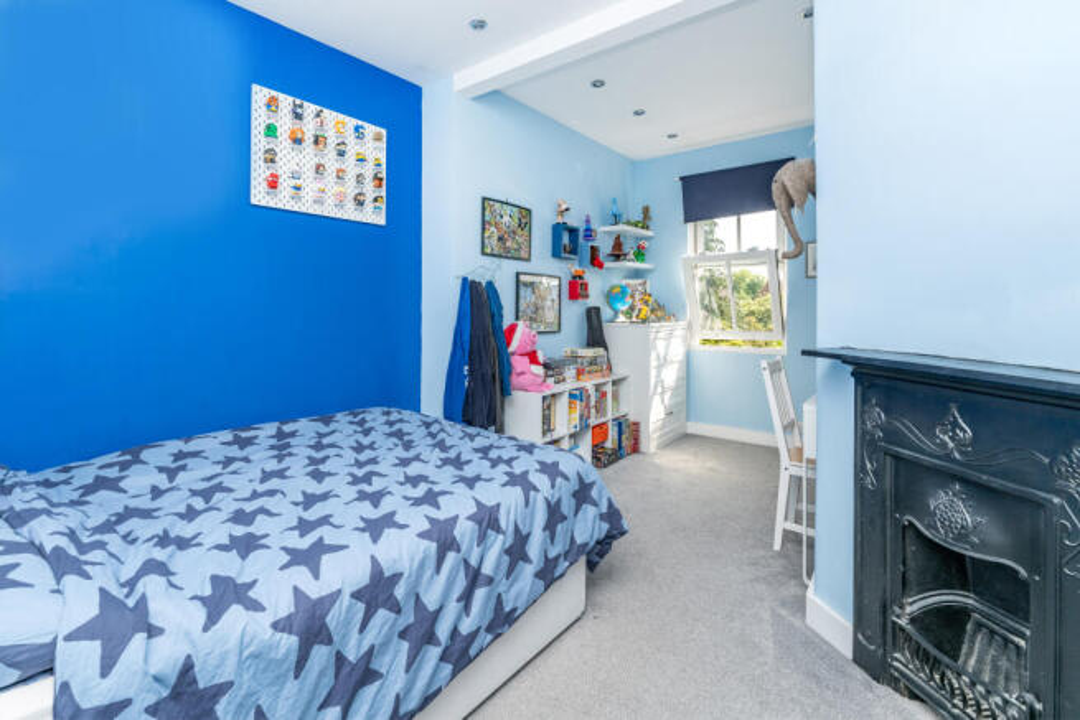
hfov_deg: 104.2
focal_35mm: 14
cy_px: 360
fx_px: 420
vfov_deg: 81.2
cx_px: 540
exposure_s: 1/125
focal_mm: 14
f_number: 9
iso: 200
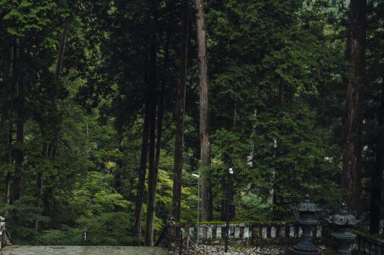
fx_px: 501
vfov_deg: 28.5
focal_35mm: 47
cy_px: 162
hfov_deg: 40.5
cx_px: 88
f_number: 2.5
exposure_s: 1/250
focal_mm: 20
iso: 100
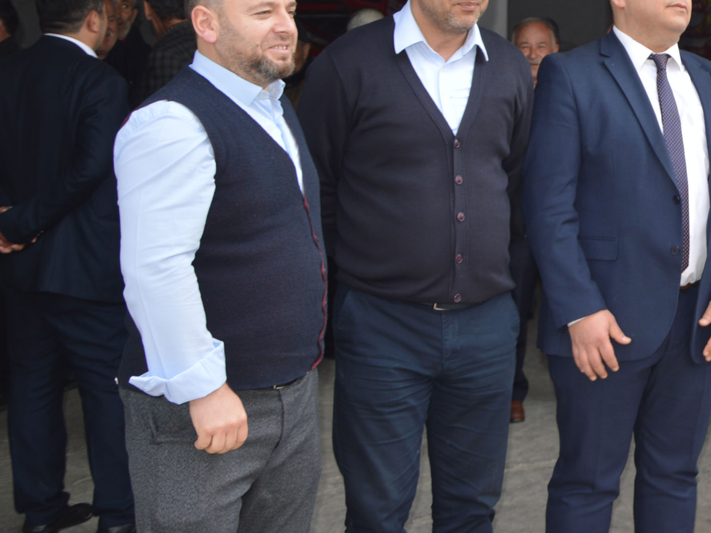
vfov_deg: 23.2
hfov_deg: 28.9
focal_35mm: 63
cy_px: 171
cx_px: 699
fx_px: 1294
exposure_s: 1/200
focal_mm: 22
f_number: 4
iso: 100
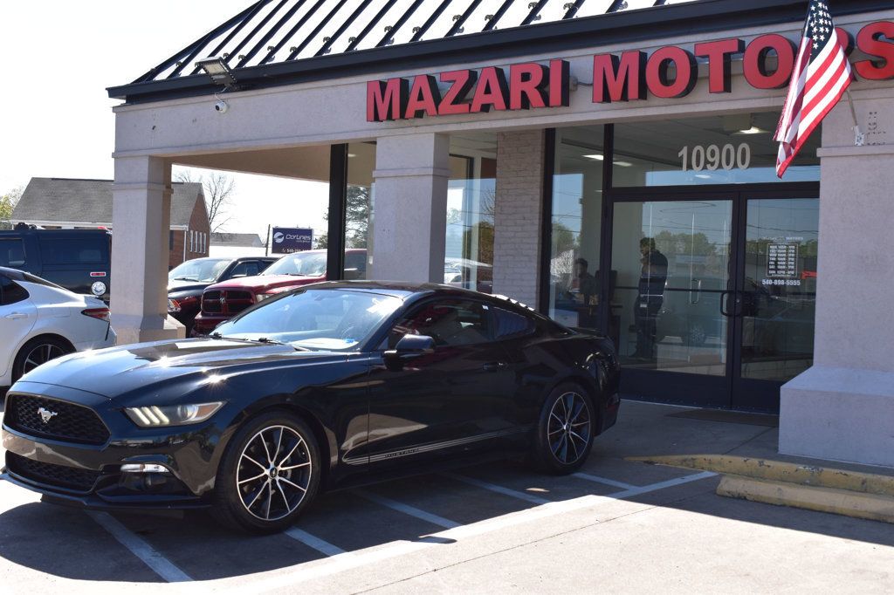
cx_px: 447
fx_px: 1154
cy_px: 298
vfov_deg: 28.9
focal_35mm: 46
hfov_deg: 42.3
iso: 400
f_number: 11
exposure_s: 1/320
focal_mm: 31
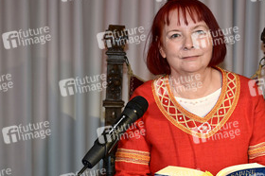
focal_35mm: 74
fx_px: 544
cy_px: 109
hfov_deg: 27.1
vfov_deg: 18.4
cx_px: 191
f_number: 6.3
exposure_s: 1/200
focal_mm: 46
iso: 2000
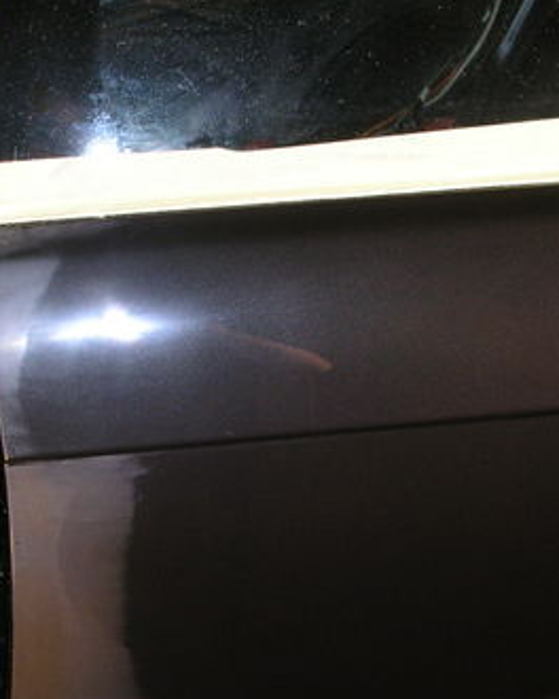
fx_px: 1489
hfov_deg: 21.3
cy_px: 451
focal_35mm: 72
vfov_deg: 26.3
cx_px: 252
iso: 200
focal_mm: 7.8
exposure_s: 1/45
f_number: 2.8
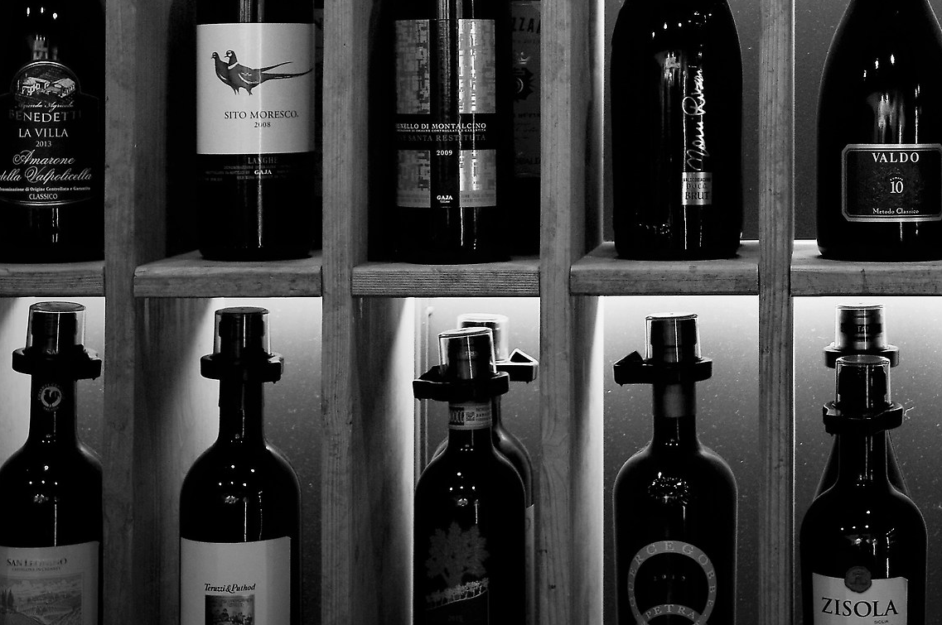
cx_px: 806
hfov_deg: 26.0
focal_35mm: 76
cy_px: 14
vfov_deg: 17.5
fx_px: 1986
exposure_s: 1/40
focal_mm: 24
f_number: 3.8
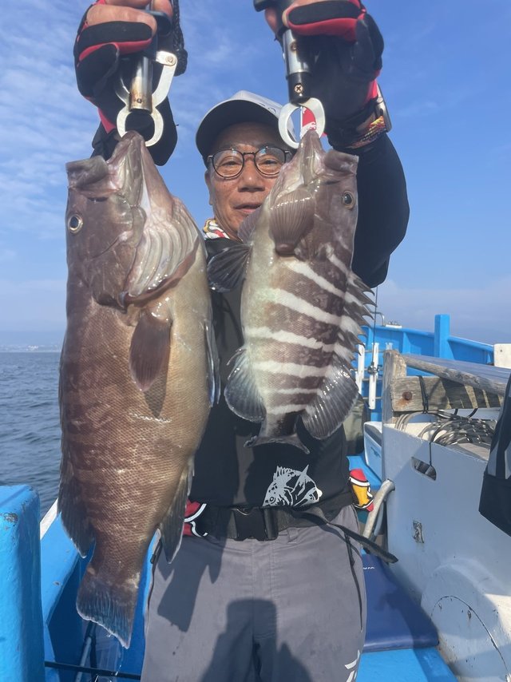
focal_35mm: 26
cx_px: 256
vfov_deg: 67.3
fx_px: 512
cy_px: 341
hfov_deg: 53.0
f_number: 1.6
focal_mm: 4.2
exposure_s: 1/2817
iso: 32
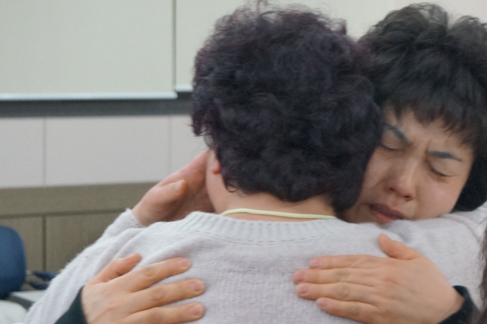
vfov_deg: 11.0
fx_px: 1689
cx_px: 290
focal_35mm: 125
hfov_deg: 16.4
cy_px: 157
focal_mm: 45
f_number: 5.6
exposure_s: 1/80
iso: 3200
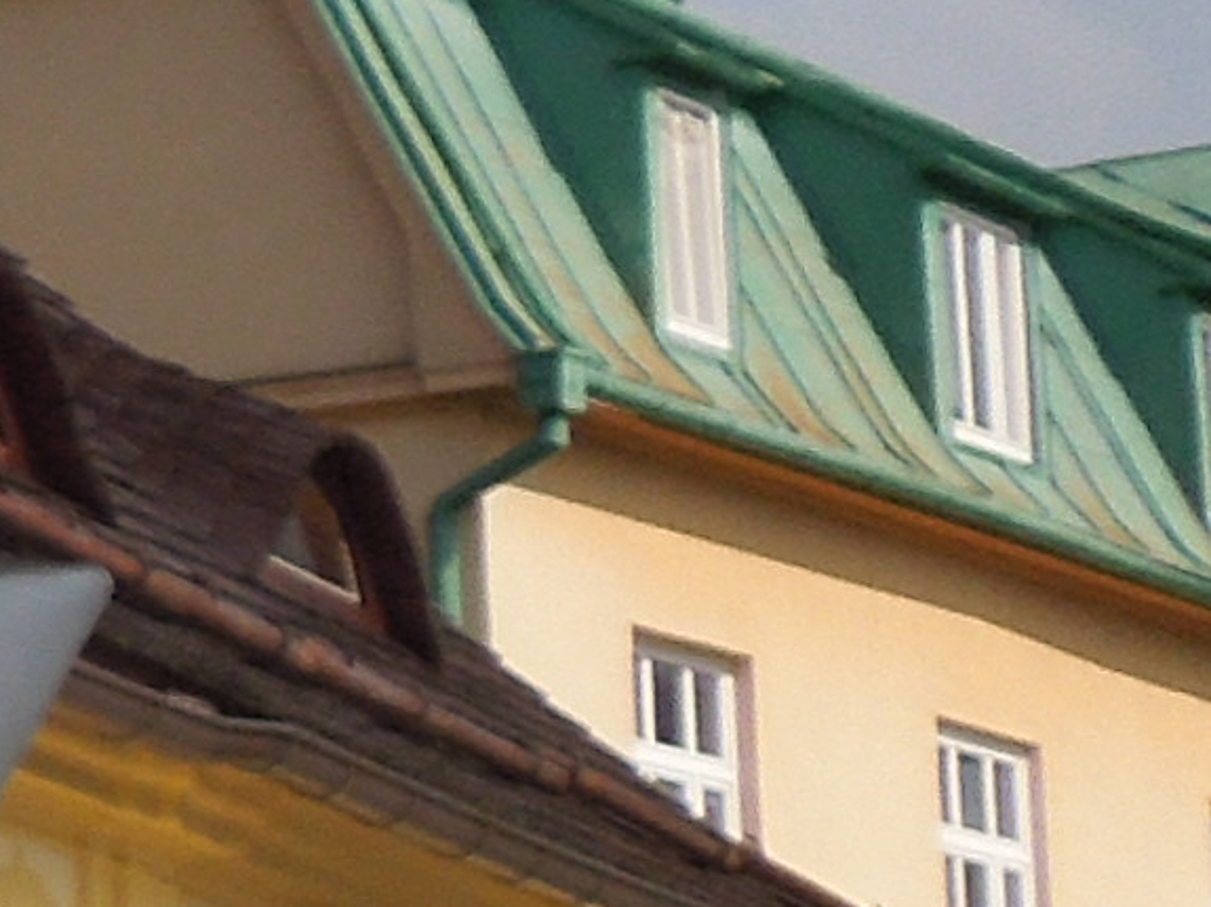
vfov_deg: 8.5
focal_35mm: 174
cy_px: 450
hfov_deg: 9.5
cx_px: -2138
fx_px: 6086
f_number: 6.6
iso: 100
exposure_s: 1/500
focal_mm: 4.5
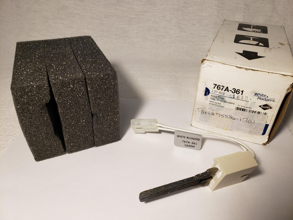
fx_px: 220
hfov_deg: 67.3
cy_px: 110
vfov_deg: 53.1
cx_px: 146
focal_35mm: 26
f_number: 2.4
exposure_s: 1/60
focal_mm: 4.3
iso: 64
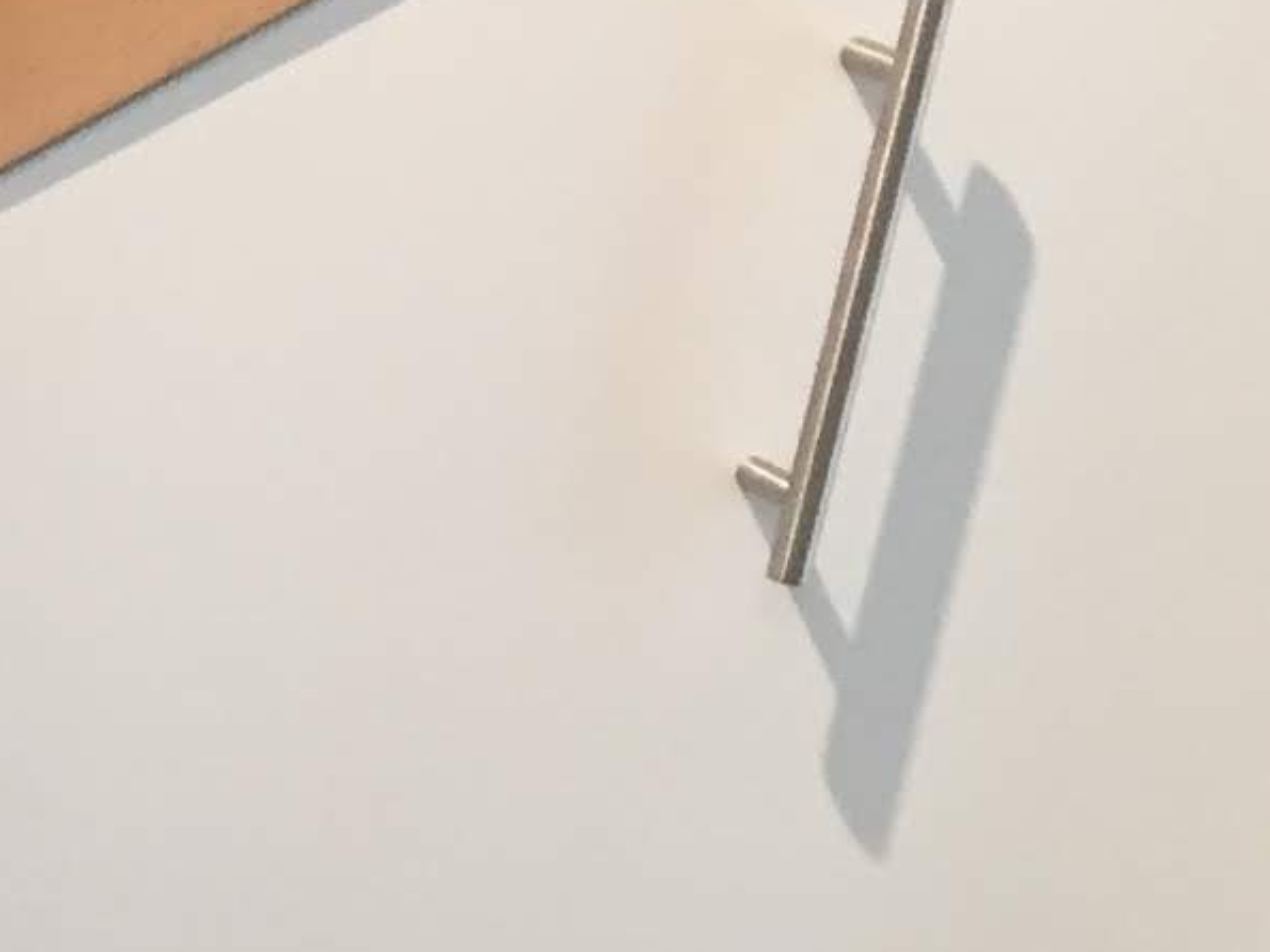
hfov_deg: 11.0
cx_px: -1475
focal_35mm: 159
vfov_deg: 9.3
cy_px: 877
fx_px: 5832
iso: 80
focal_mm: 4.15
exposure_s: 1/33
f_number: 2.2
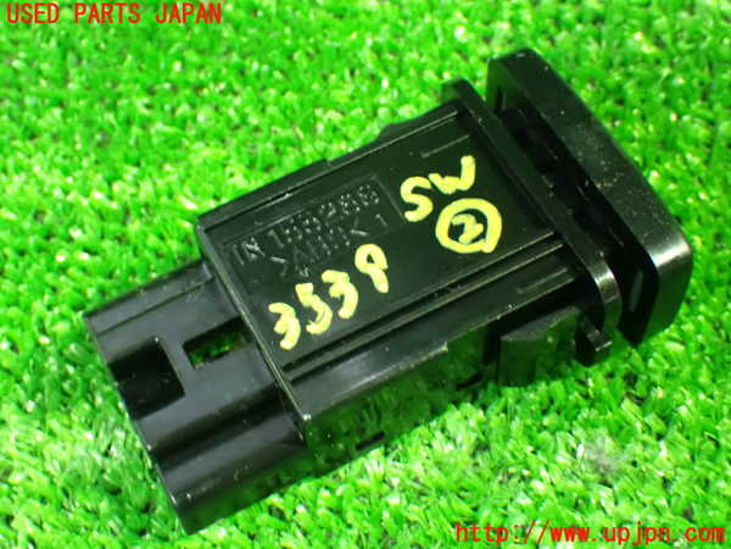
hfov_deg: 33.2
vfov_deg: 25.2
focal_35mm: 58
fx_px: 1225
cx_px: 366
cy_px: 274
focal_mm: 10.35
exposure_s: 1/13
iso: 1600
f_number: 3.5
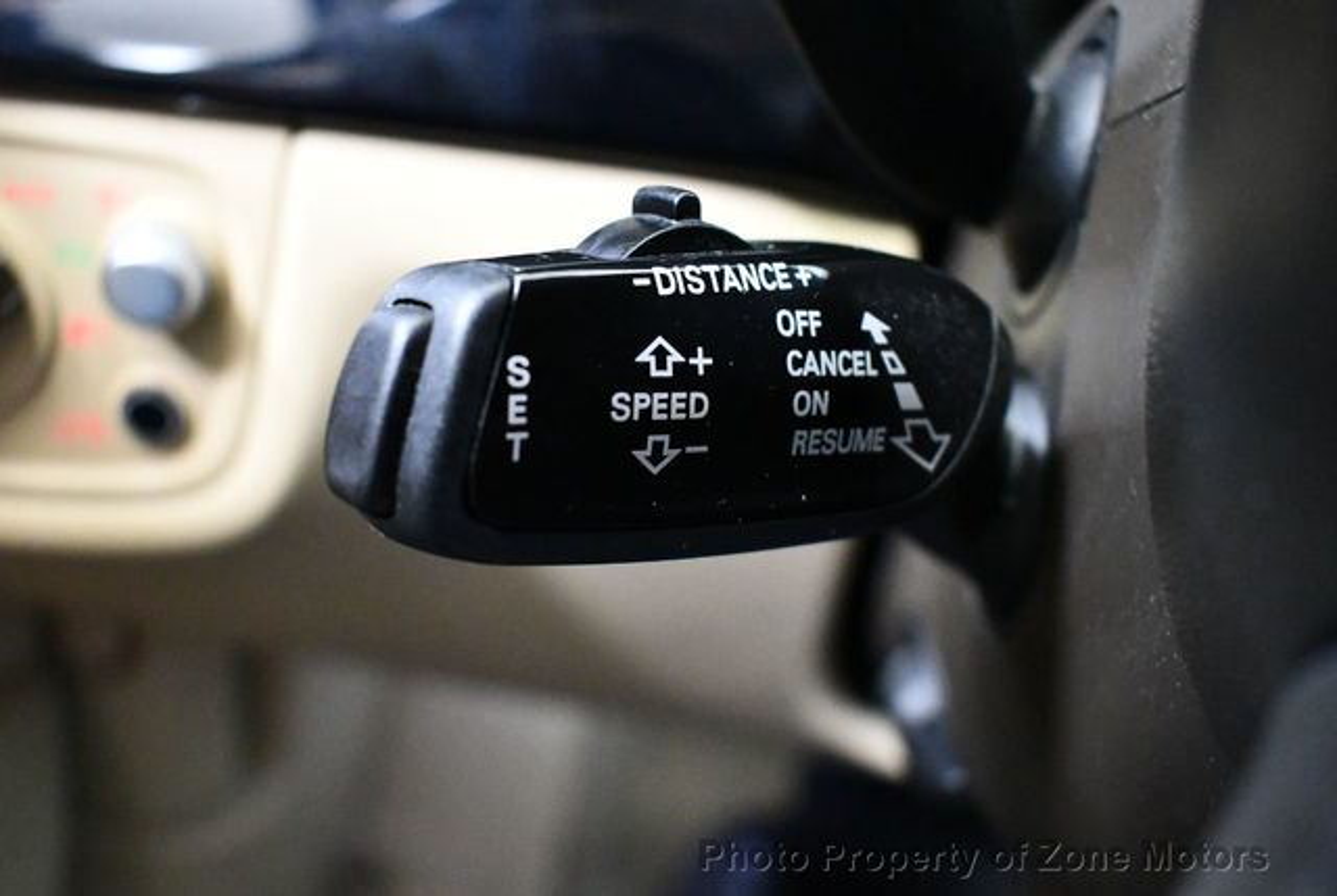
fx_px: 1339
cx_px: 668
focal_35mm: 36
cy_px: 448
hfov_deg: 53.1
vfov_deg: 37.0
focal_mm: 18
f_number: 3.5
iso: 8000
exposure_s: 1/60
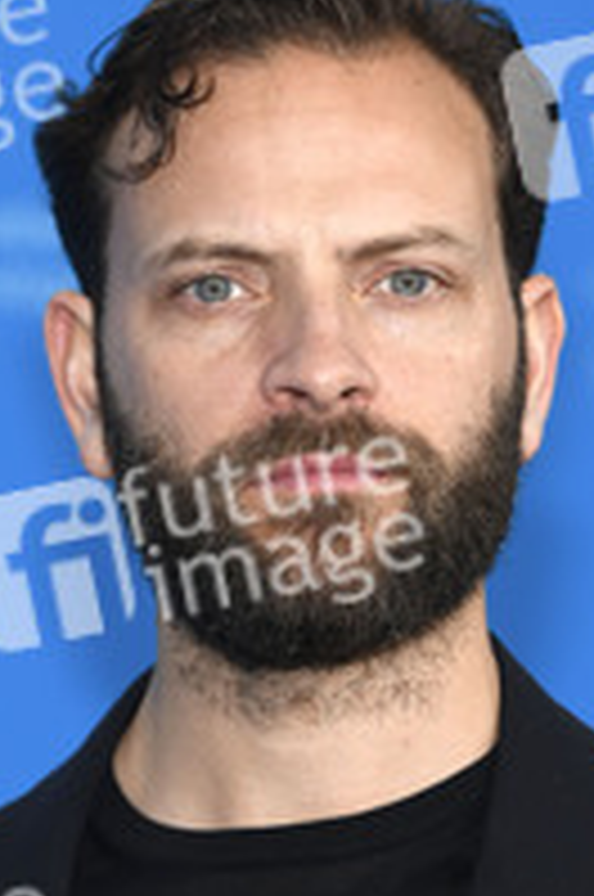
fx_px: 6755
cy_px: 770
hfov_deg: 5.0
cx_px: 324
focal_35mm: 272
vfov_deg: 7.6
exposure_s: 1/400
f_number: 4
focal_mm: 135
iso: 640
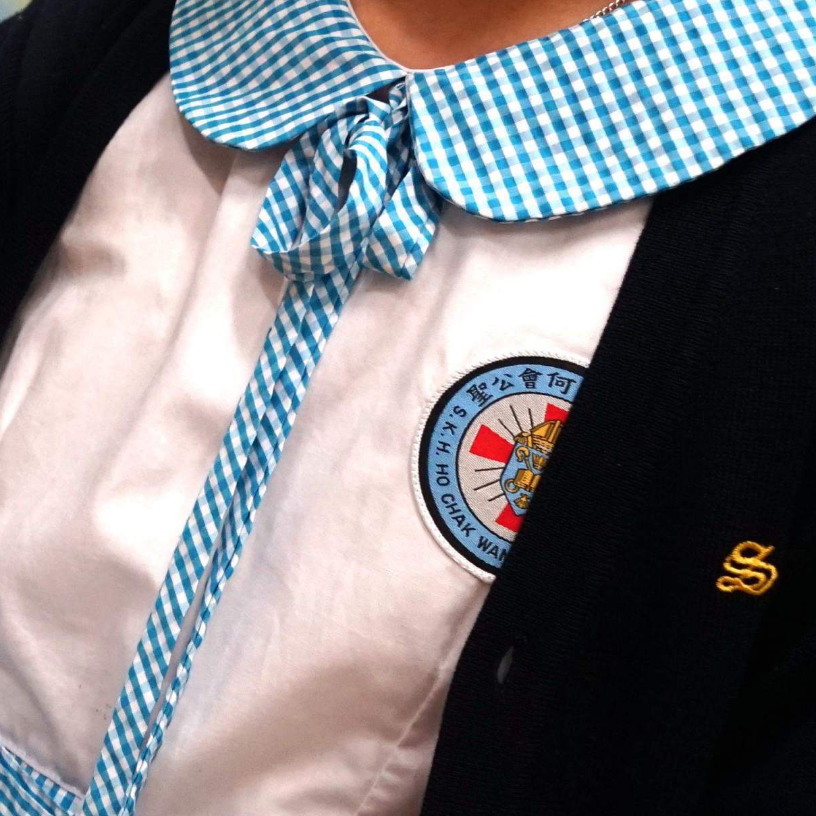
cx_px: -338
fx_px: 2160
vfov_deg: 20.9
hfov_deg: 19.2
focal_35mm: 81
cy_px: 77
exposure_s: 1/80
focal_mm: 24
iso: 1250
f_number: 5.6
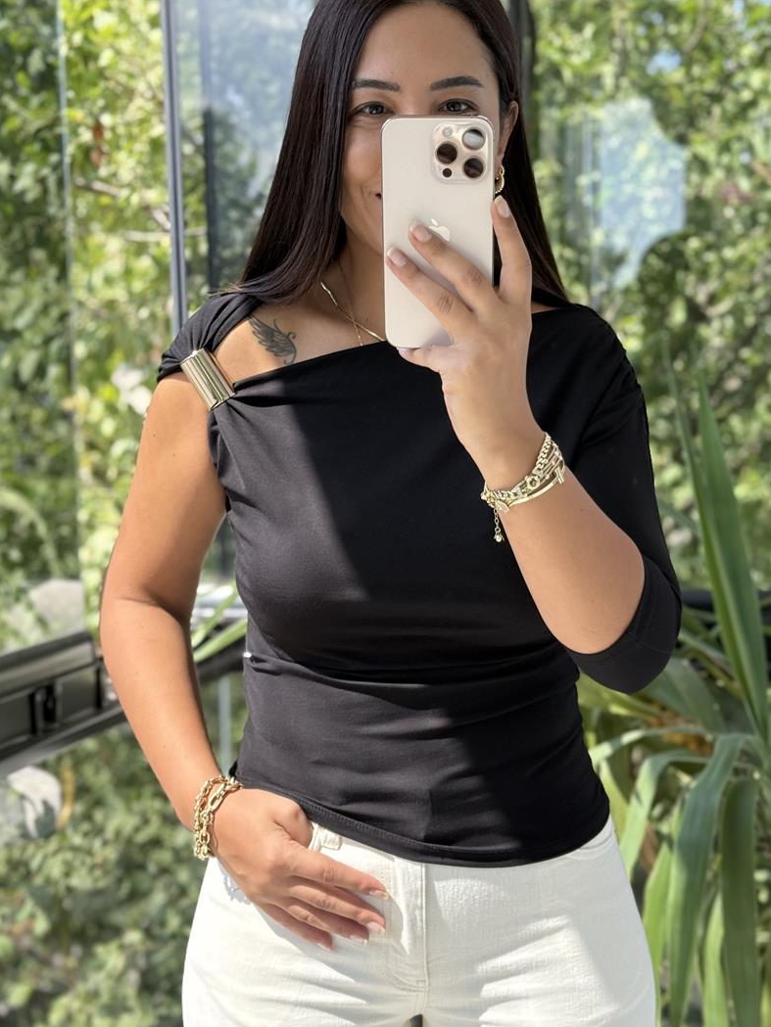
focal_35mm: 61
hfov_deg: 24.0
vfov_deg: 31.7
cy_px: 534
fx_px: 1811
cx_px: 420
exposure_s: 1/447
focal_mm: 6.76
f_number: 1.78
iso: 64
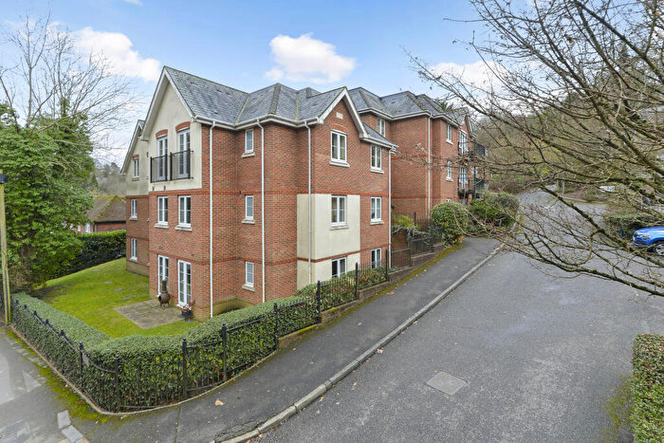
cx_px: 332
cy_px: 222
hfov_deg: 96.7
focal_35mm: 16
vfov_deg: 73.8
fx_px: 295
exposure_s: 1/20
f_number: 14
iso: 400
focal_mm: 16
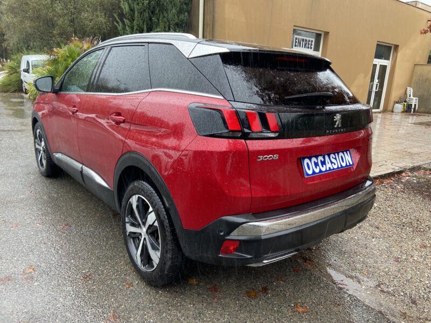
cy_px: 162
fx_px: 324
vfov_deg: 53.1
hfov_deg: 67.3
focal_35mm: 26
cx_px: 216
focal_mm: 4.25
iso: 80
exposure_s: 1/122
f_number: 1.8
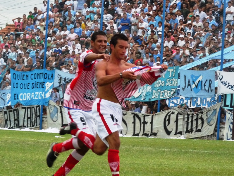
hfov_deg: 7.3
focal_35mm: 272
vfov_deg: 5.5
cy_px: 88
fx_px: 1839
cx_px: 117
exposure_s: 1/400
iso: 400
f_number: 3.7
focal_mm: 34.2
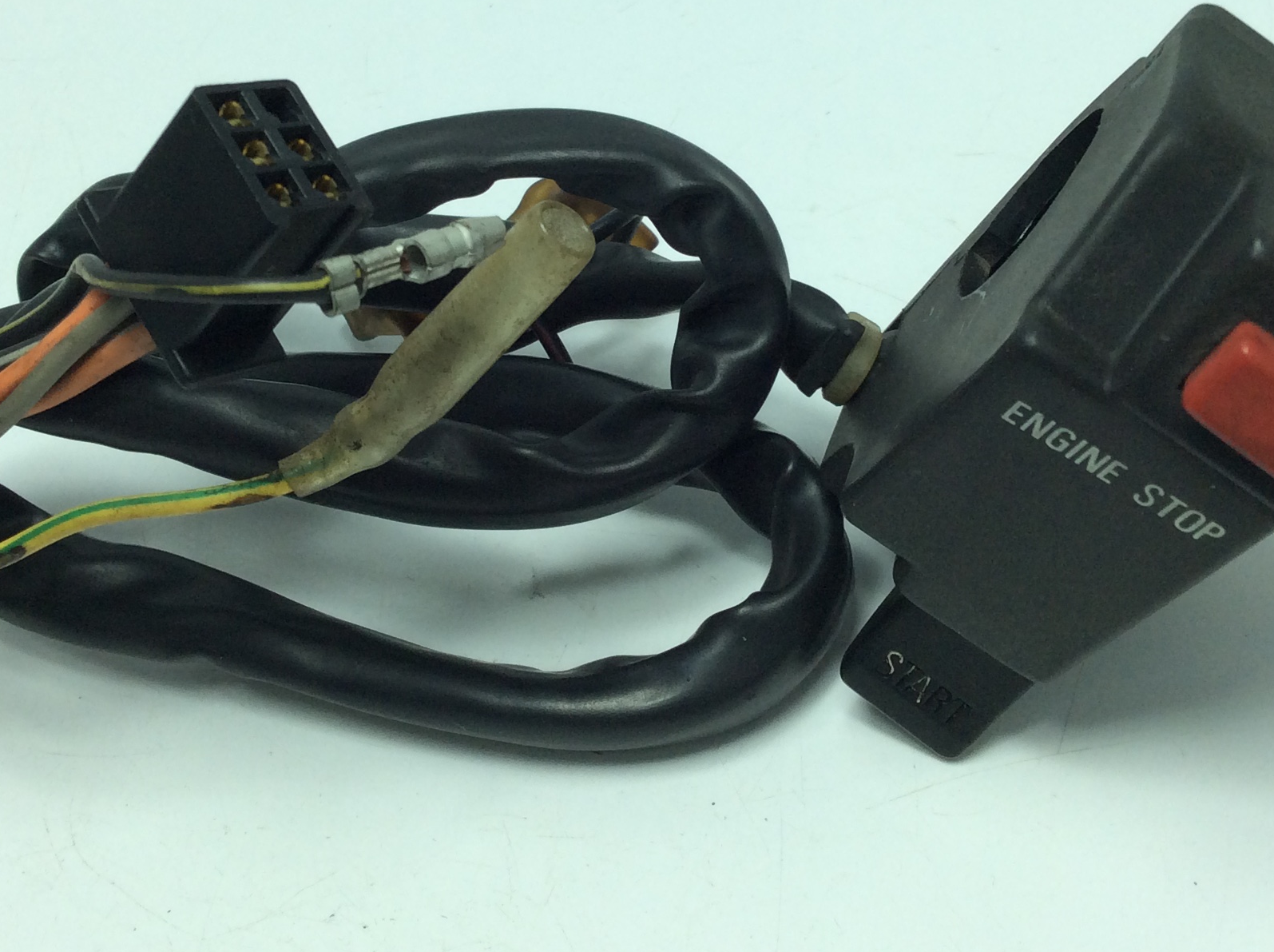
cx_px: 608
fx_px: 1911
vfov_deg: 27.7
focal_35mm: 52
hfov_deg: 36.9
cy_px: 265
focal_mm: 3.3
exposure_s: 1/430
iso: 32
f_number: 2.4
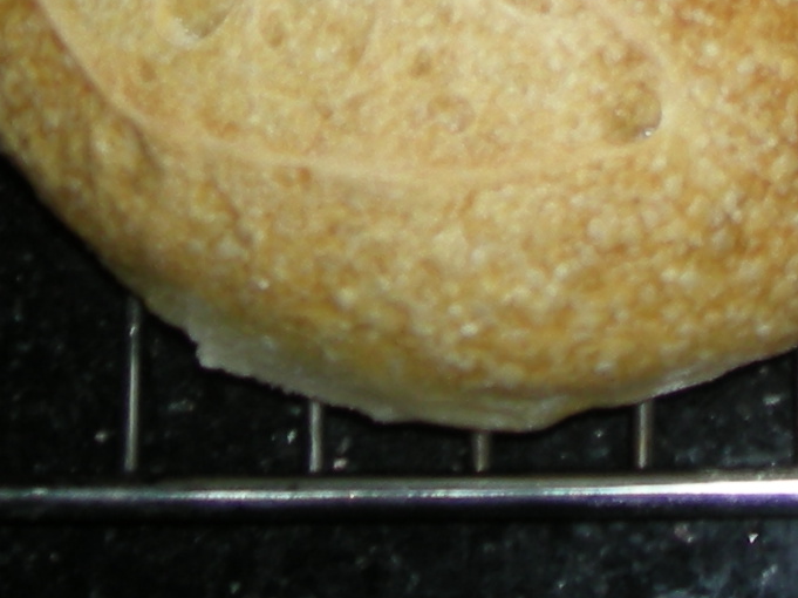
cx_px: 881
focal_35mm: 158
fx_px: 3640
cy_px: -735
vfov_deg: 8.7
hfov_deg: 12.3
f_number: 5.7
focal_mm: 5.7
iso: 50
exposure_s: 1/60
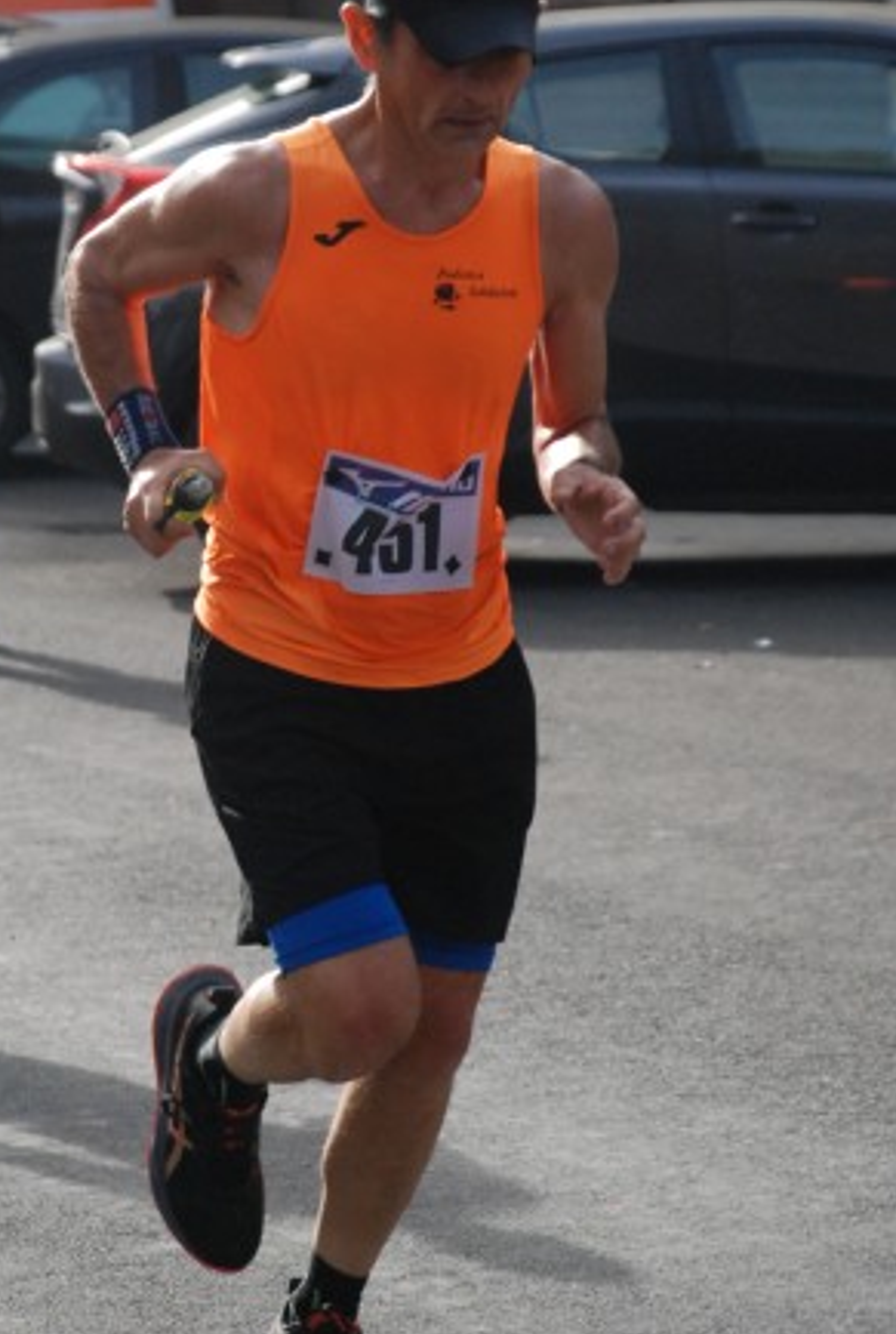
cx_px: 291
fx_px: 7722
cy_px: 459
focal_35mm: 208
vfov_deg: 9.9
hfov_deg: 6.6
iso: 1000
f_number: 5.6
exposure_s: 1/1000
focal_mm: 100
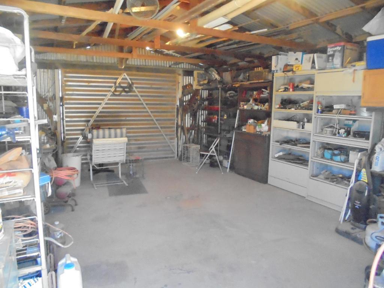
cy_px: 144
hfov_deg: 67.3
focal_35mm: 26
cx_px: 192
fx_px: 288
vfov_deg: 53.1
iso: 1600
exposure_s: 1/60
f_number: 3.5
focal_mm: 4.6
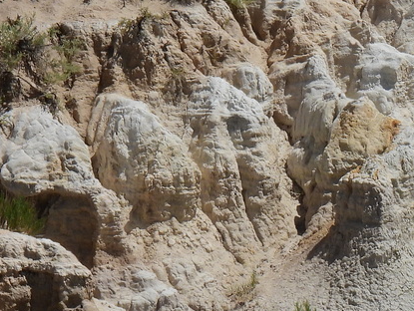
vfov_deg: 1.3
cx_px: 619
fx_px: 14017
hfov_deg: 1.7
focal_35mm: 1171
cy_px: 220
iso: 100
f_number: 5
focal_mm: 67.8
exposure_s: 1/1600
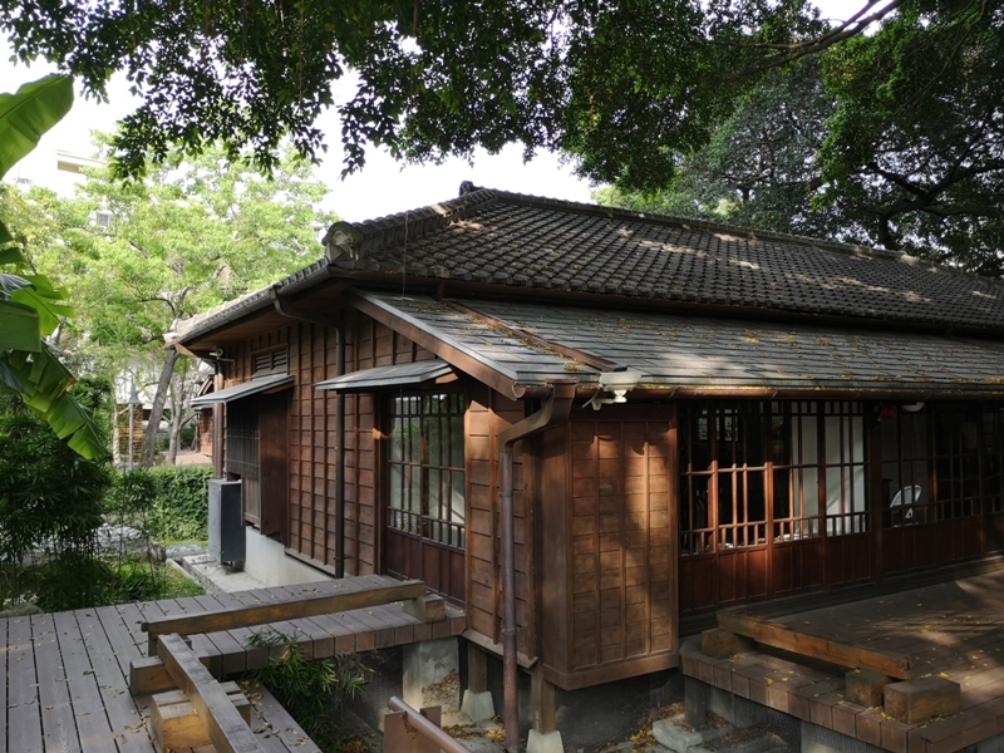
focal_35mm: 27
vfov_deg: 51.4
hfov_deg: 65.3
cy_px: 376
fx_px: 783
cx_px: 502
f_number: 1.8
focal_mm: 3.95
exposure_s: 1/235
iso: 50
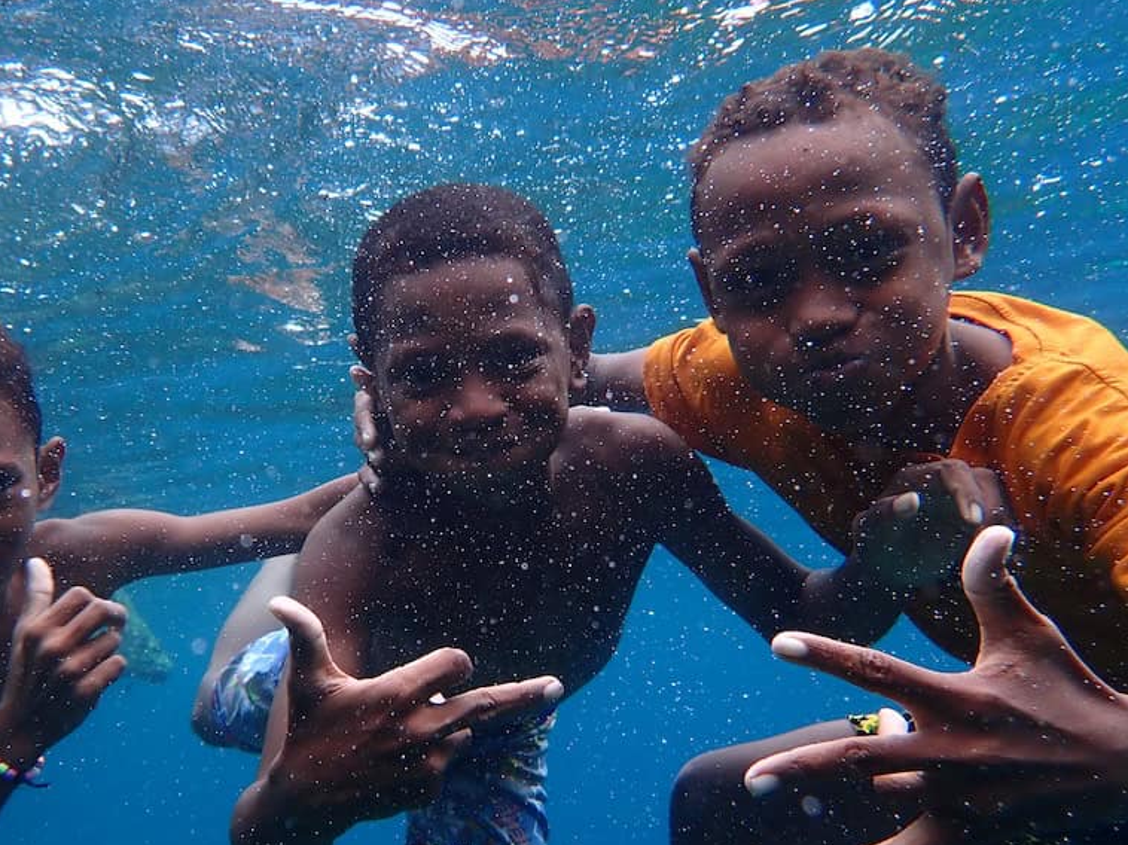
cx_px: 423
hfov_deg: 54.7
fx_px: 1075
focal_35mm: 33
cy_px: 458
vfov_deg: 42.9
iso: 100
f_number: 2.8
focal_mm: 4.5
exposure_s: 1/400
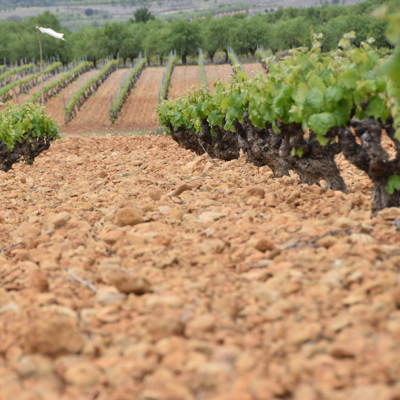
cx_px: 143
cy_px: 200
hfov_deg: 6.8
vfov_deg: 6.8
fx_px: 3381
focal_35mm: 259
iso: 100
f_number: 7.1
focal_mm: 135
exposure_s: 1/320
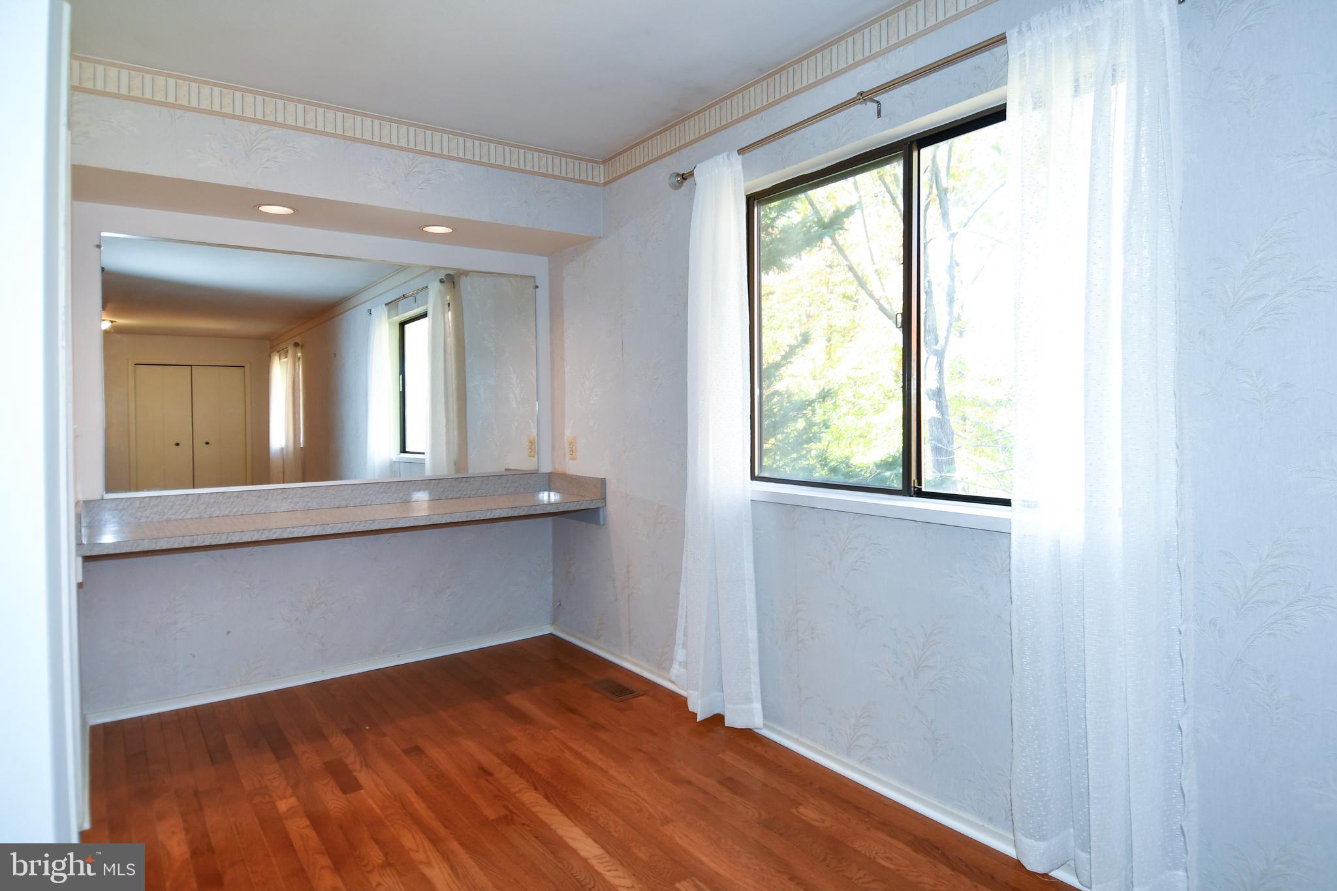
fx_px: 668
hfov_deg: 90.0
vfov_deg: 67.4
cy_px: 446
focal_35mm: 18
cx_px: 668
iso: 280
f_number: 4
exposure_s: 1/60
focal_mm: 12
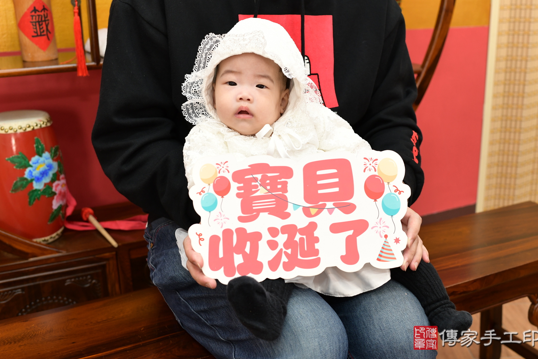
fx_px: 583
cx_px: 291
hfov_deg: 49.5
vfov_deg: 34.2
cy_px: 171
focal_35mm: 39
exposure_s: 1/200
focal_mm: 35
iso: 800
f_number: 4.5
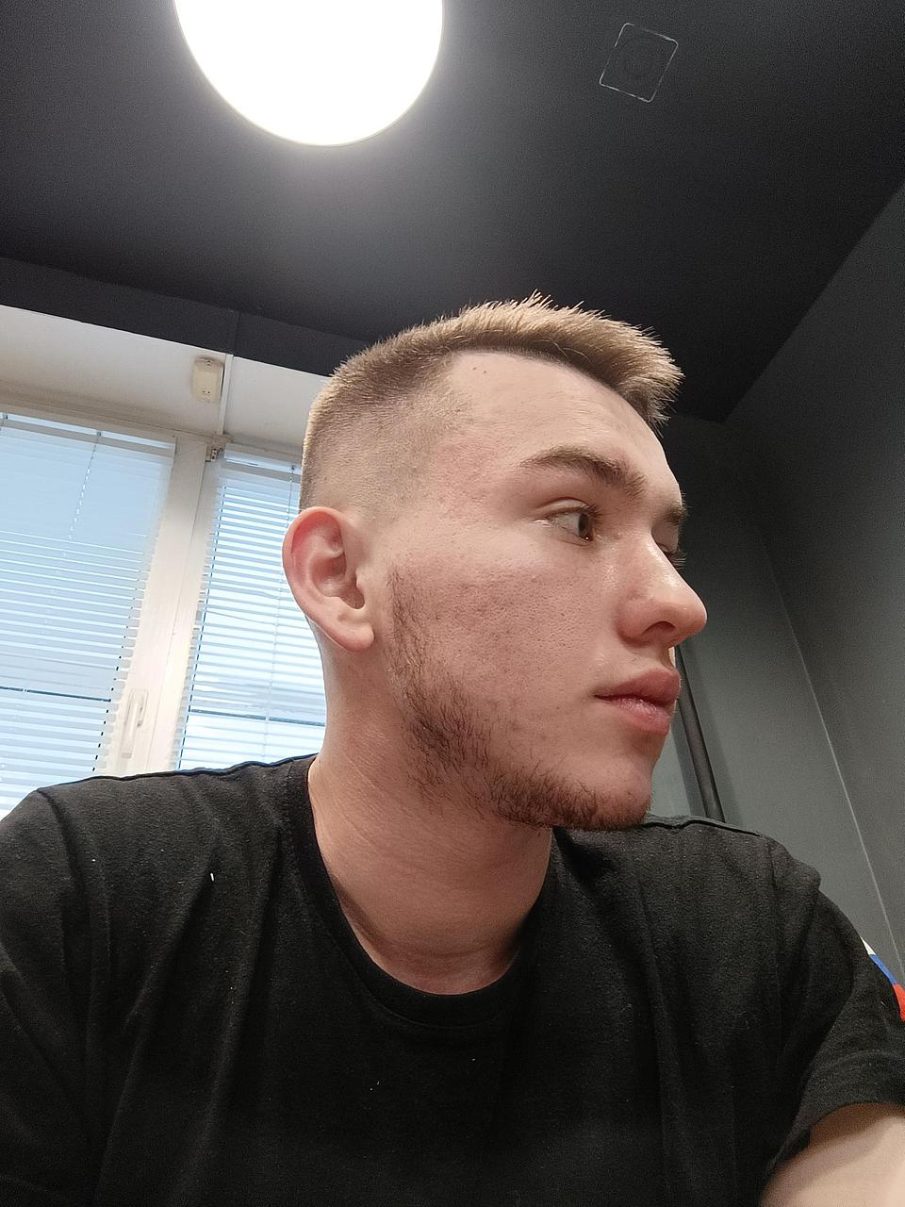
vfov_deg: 71.6
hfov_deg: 56.8
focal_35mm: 24
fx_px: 837
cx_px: 452
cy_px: 604
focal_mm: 3.24
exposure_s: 1/33.3
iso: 135
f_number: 2.45
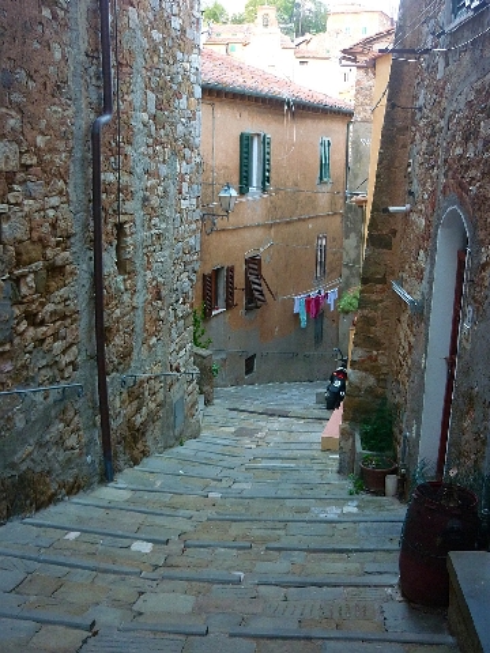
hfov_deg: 36.8
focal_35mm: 39
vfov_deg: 47.9
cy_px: 326
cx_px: 245
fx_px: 736
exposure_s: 1/30
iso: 200
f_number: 3
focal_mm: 6.4
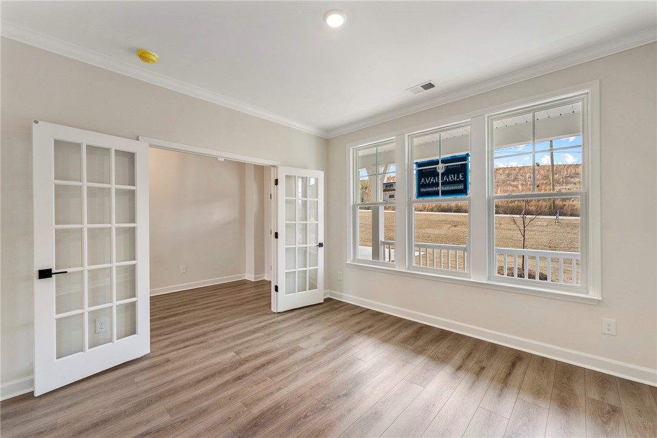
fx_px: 255
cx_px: 328
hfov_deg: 104.3
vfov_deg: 81.2
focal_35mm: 14
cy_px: 219
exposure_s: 1/6
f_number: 6.3
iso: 400
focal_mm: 14
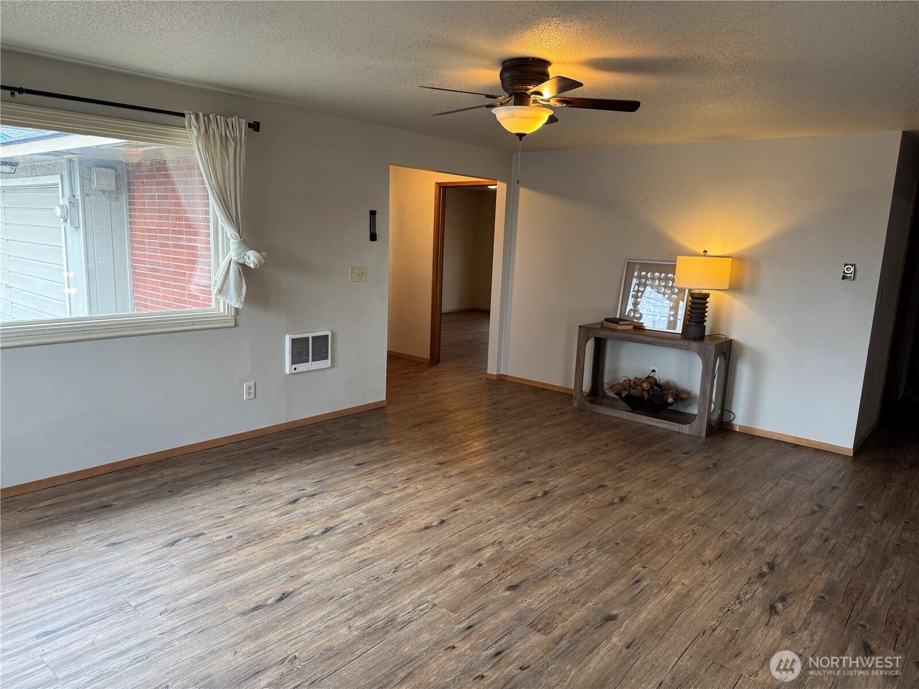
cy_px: 344
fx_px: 637
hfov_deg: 71.6
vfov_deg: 56.8
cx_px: 460
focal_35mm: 24
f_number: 1.78
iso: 160
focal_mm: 6.76
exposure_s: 1/60
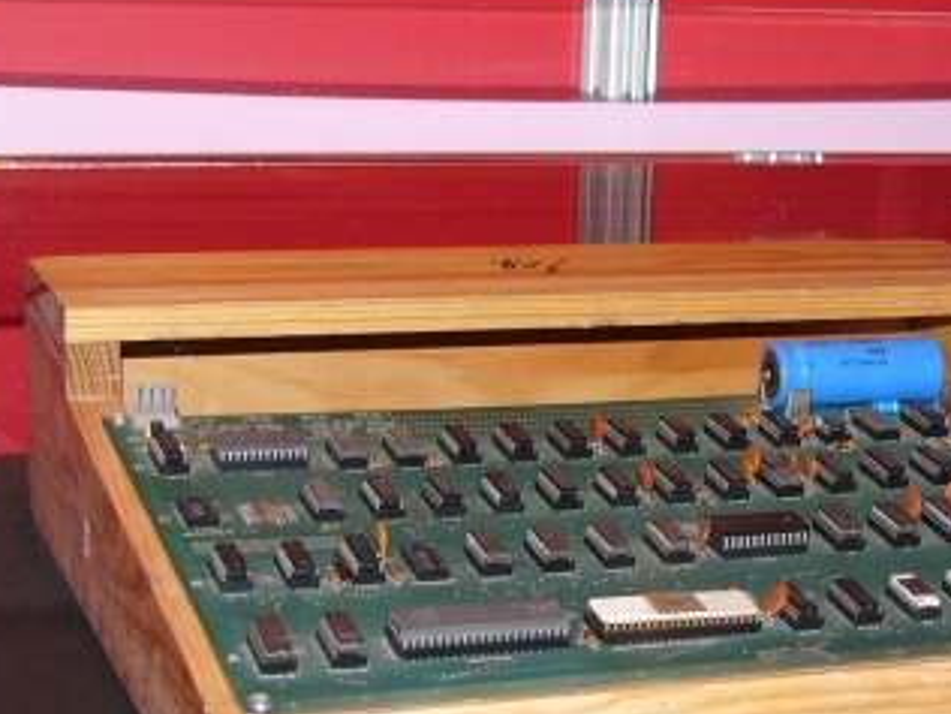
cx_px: 680
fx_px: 2445
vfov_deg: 16.6
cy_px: 437
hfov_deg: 21.9
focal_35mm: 89
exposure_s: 1/60
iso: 100
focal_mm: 7.3
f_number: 2.8
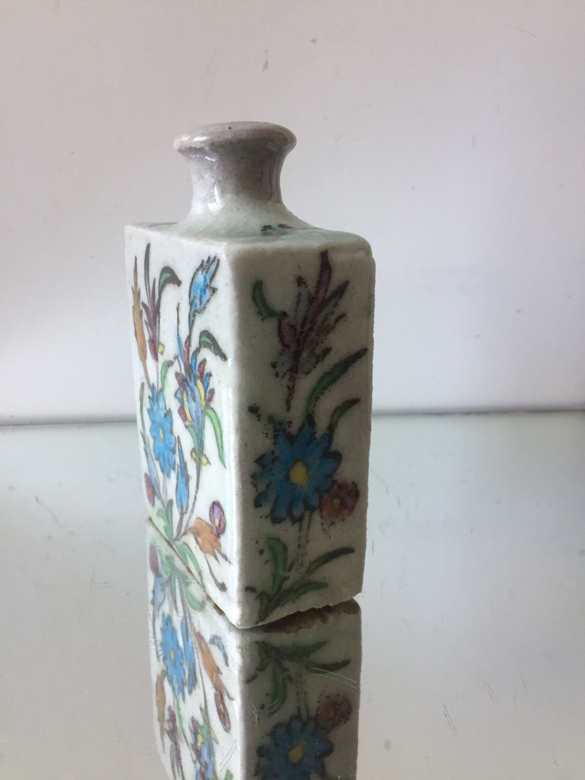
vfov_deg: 61.7
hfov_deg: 48.2
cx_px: 292
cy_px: 390
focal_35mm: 29
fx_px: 653
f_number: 2.2
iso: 50
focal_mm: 4.15
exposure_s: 1/33
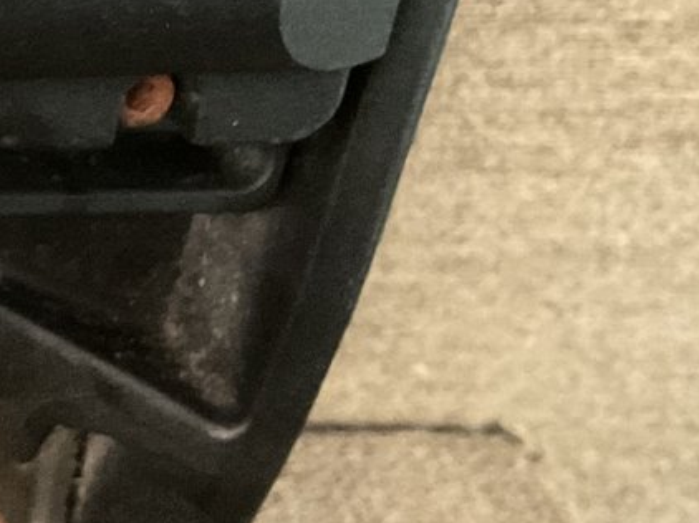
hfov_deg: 16.4
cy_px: -60
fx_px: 2099
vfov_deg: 13.9
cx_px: -496
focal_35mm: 104
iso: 500
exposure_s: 1/20
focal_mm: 3
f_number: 1.8
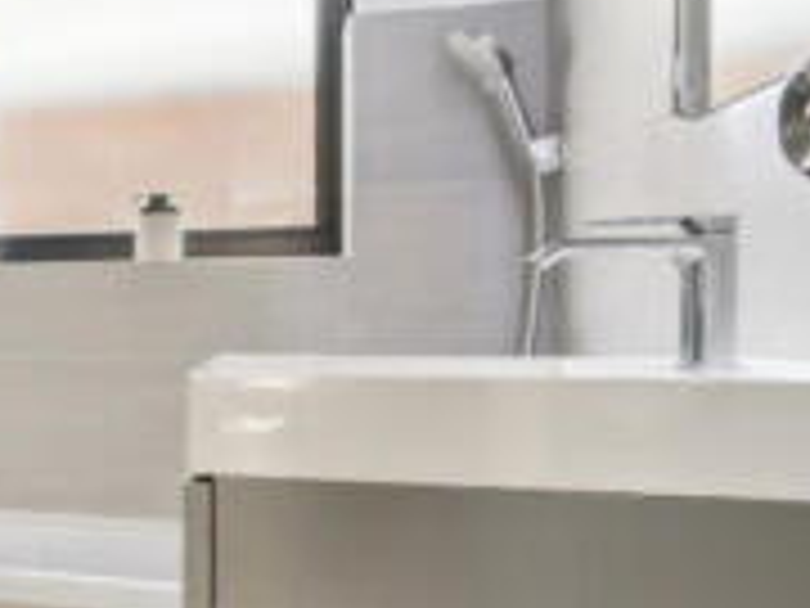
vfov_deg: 26.1
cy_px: 336
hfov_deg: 21.6
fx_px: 1310
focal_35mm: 56
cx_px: -655
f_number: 8
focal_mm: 16
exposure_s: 1/40
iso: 640
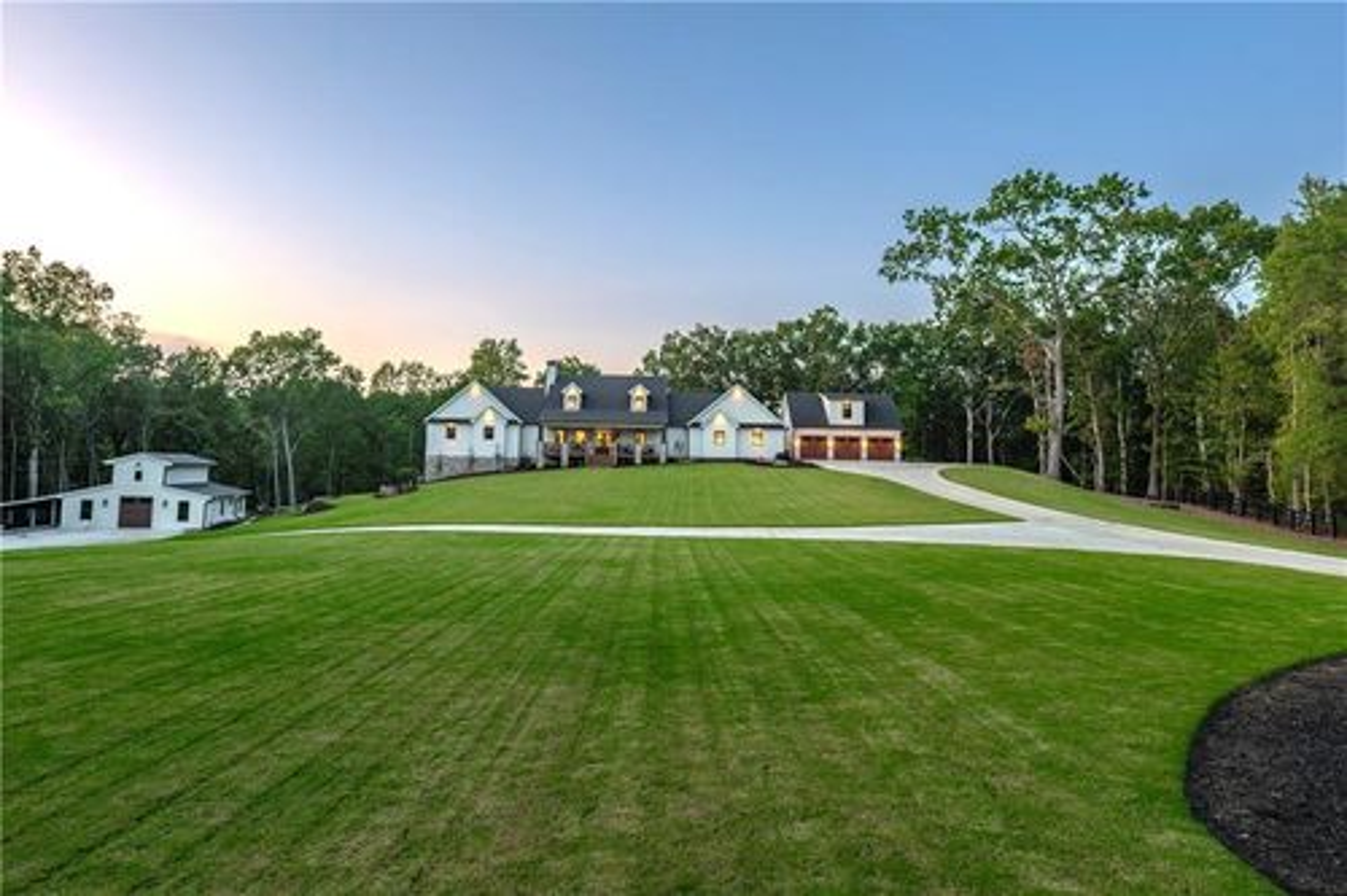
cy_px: 448
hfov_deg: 84.0
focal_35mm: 20
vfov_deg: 61.9
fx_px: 748
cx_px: 674
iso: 100
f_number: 8
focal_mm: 20
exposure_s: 1/2
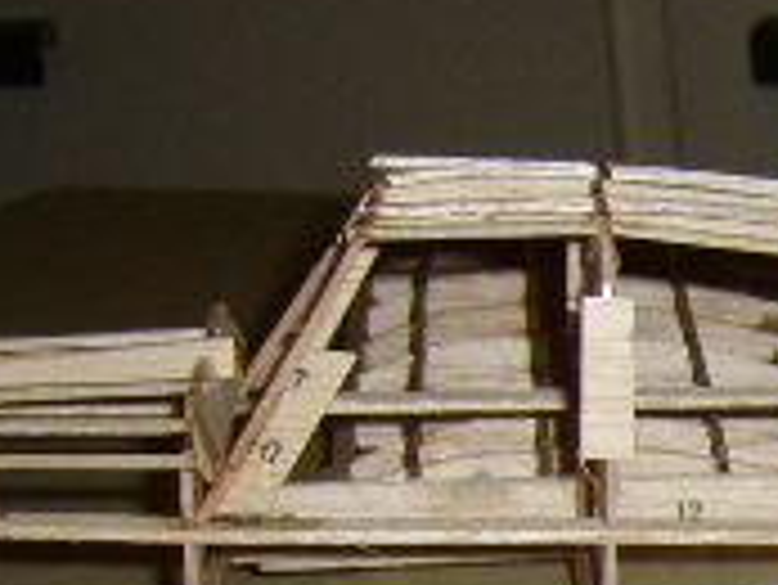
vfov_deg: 8.7
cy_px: 904
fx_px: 3733
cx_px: 1129
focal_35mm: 166
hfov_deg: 11.5
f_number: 3.1
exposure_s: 1/46
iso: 100
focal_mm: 7.53
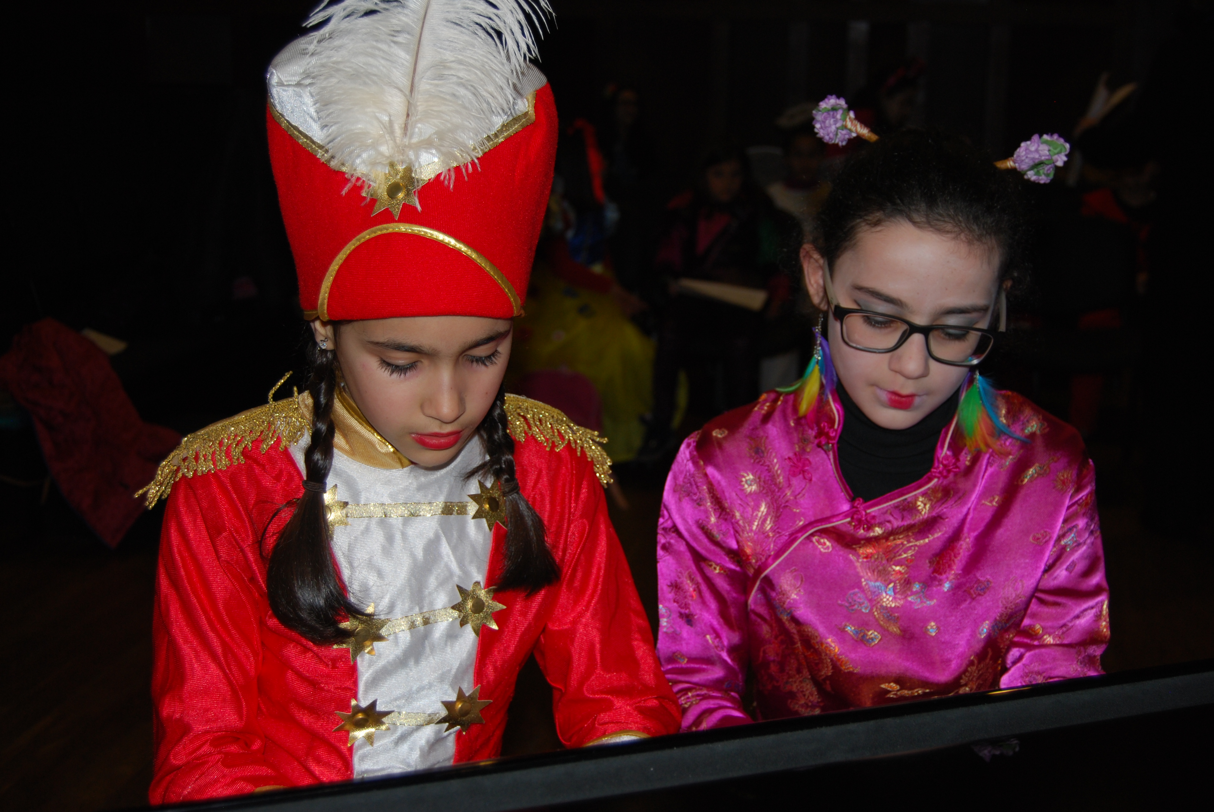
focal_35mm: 46
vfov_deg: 29.0
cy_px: 406
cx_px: 607
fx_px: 1570
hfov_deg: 42.3
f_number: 4.5
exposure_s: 1/60
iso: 200
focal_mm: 31
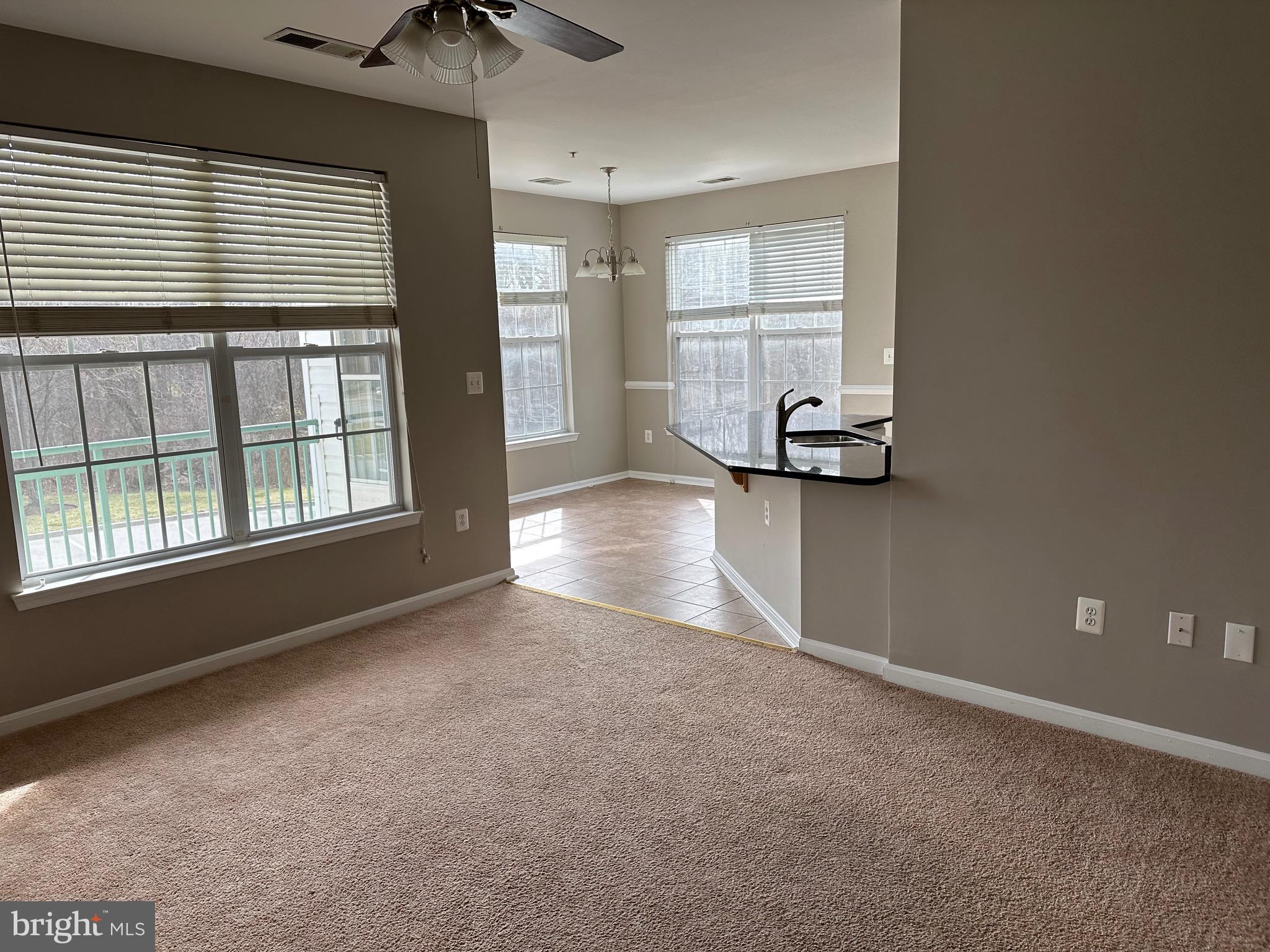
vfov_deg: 56.8
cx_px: 635
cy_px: 476
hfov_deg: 71.6
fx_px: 881
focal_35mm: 24
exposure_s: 1/366
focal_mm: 6.86
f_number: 1.78
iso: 80
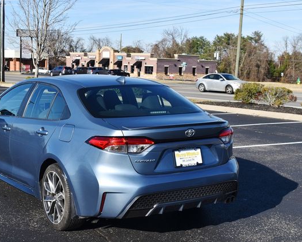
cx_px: 129
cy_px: 121
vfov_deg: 26.3
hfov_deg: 32.4
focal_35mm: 58
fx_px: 519
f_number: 9
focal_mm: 34
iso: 100
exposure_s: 1/320
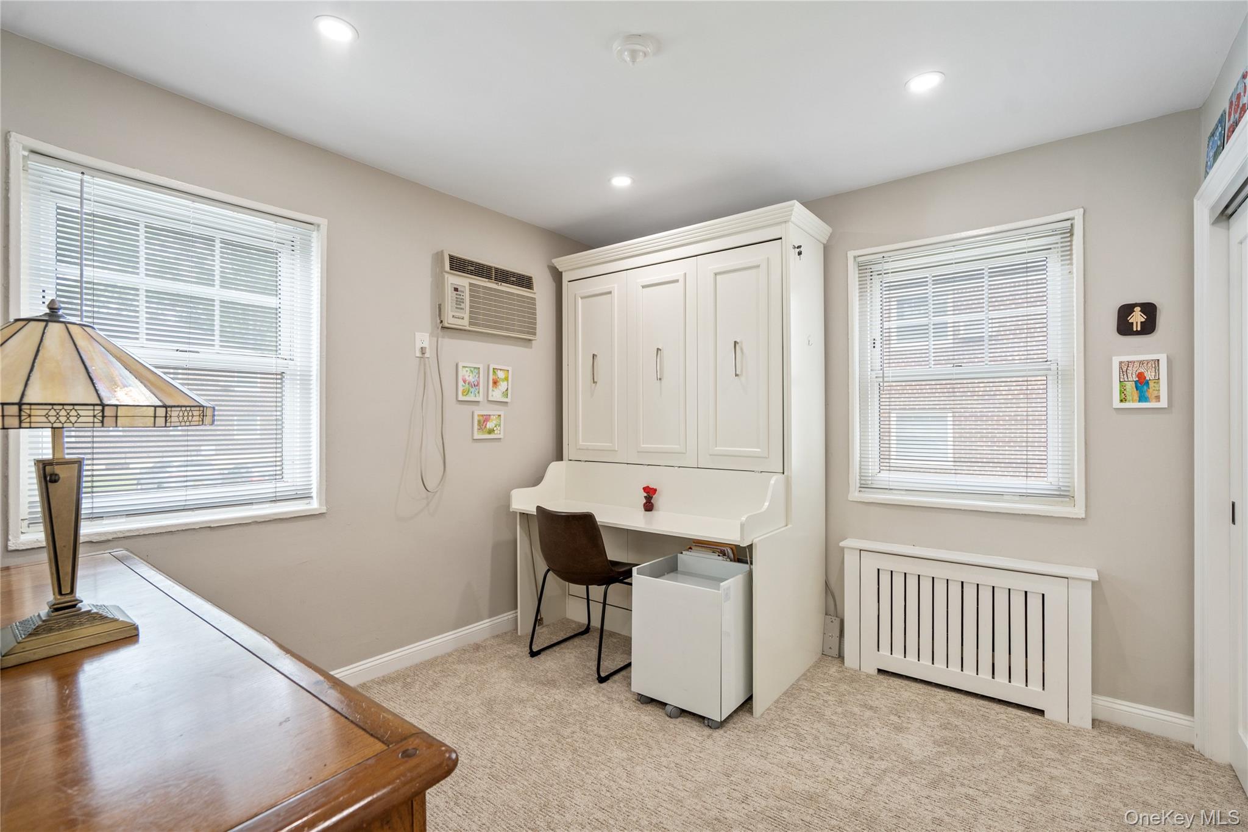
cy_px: 416
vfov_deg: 73.7
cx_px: 624
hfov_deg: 96.7
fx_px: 555
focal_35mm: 16
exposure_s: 1/10
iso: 800
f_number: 5
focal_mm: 16
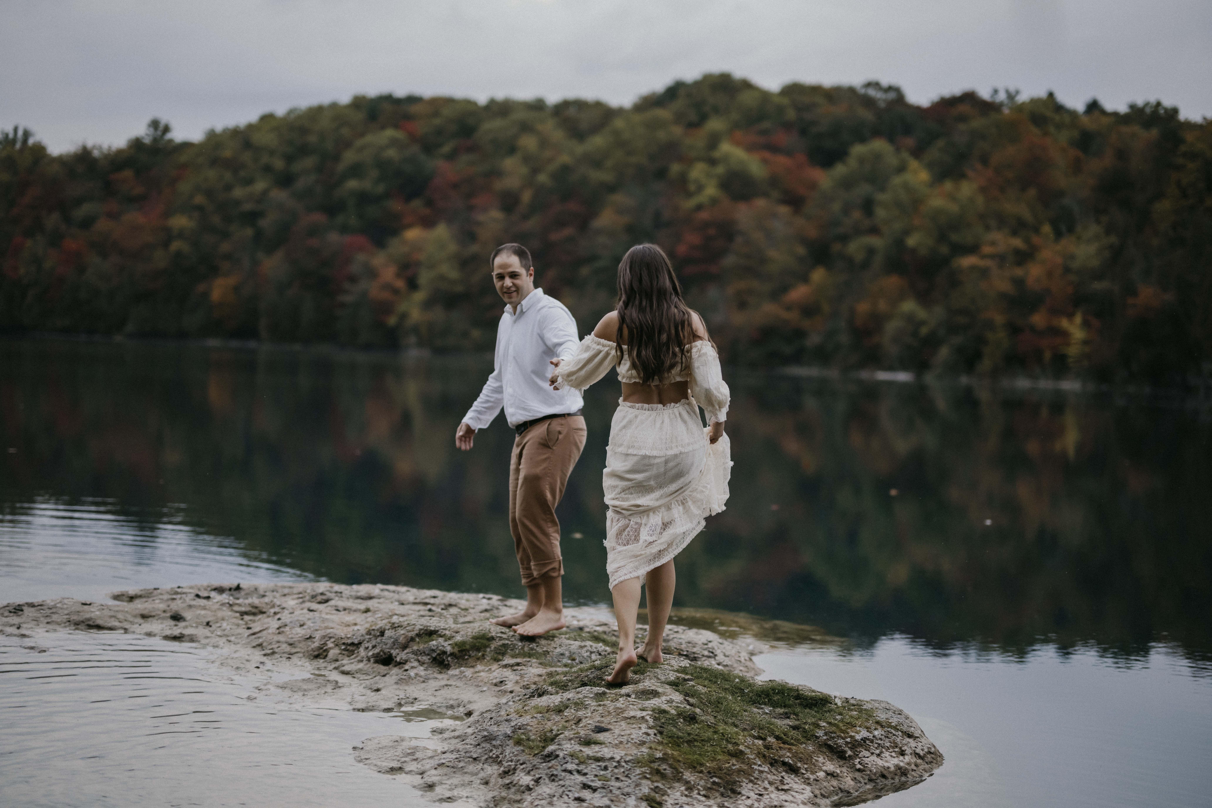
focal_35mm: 50
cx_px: 606
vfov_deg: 27.0
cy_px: 404
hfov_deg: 39.6
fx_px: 1683
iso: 640
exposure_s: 1/320
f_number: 1.2
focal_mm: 50
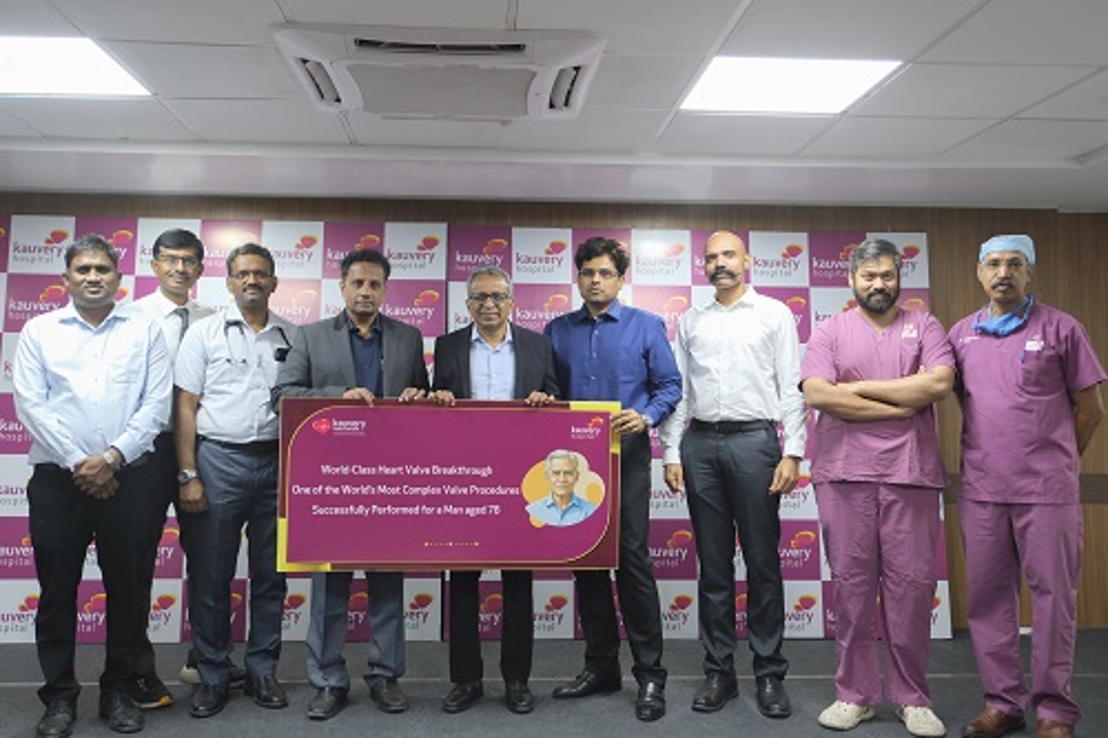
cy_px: 369
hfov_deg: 63.7
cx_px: 554
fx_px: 892
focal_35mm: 29
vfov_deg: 44.9
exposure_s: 1/125
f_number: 4
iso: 3200
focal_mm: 19.2
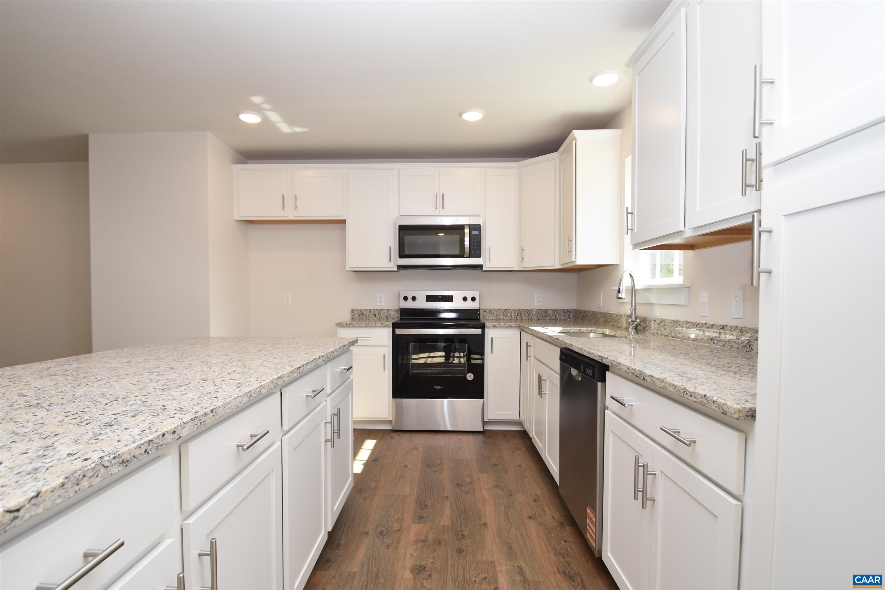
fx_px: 443
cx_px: 442
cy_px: 295
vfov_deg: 67.4
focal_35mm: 18
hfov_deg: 90.0
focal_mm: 12
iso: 200
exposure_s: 1/100
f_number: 5
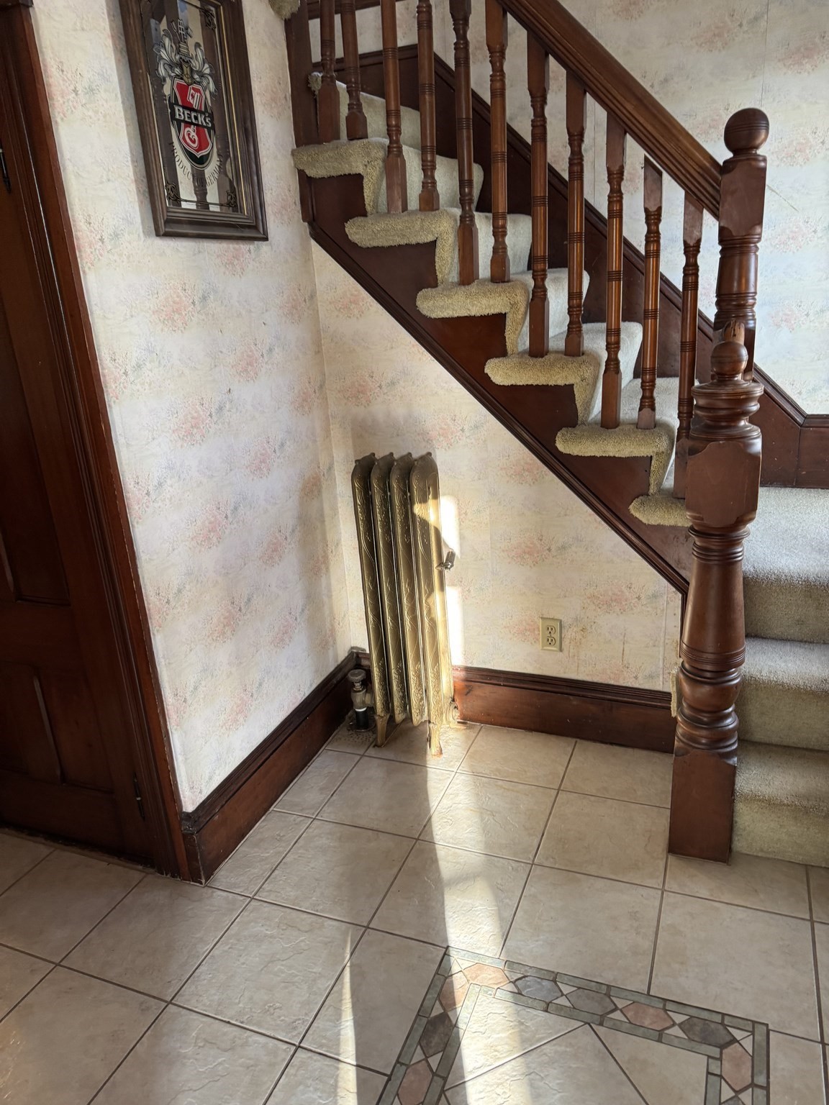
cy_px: 552
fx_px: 766
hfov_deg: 56.8
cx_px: 414
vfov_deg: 71.6
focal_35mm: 24
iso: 200
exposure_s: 1/120
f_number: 1.78
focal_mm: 6.76
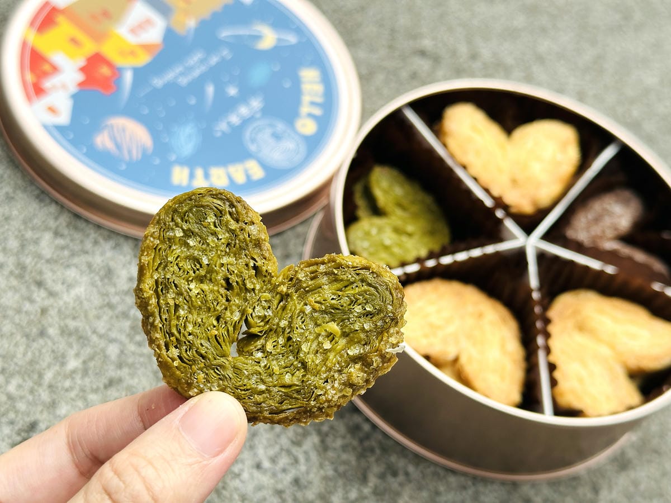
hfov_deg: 39.7
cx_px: 336
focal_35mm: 48
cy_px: 252
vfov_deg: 30.3
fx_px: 930
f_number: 1.78
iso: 64
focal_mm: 6.86
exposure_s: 1/376
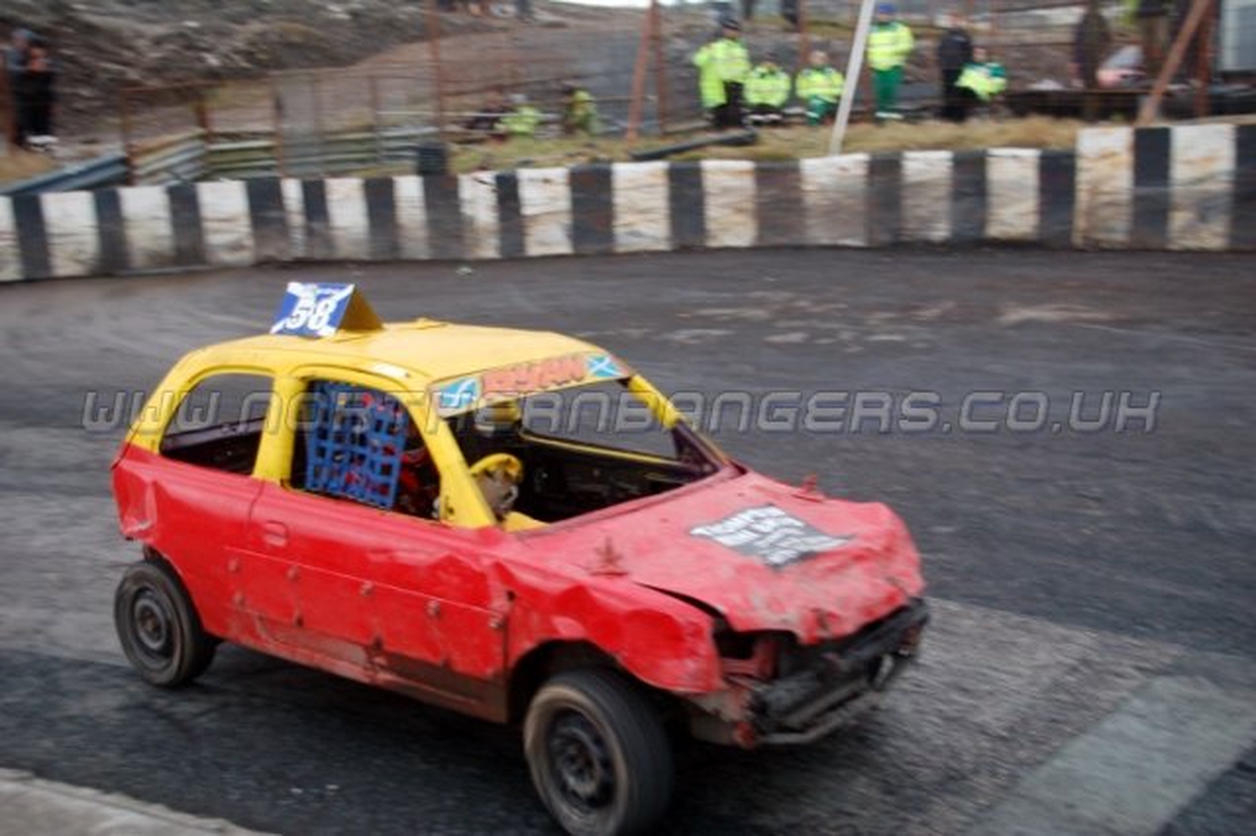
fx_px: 1621
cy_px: 418
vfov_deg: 28.9
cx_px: 628
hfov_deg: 42.3
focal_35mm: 46
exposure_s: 1/160
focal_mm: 31
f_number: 4.5
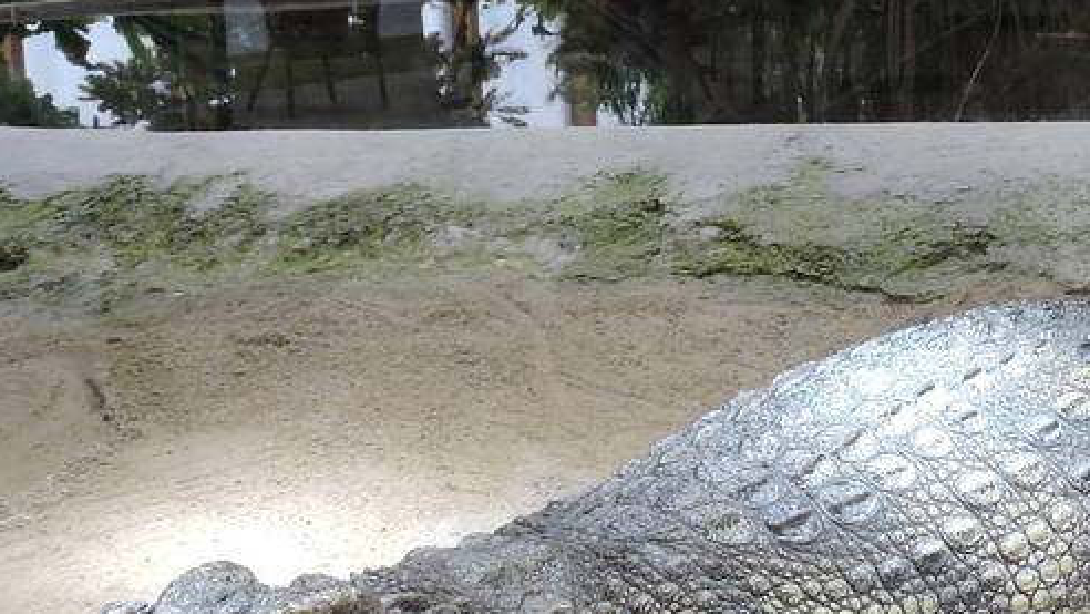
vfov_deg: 14.2
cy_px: 264
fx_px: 2457
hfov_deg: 24.0
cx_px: 1057
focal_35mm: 85
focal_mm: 4.3
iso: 100
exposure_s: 1/160
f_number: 3.3
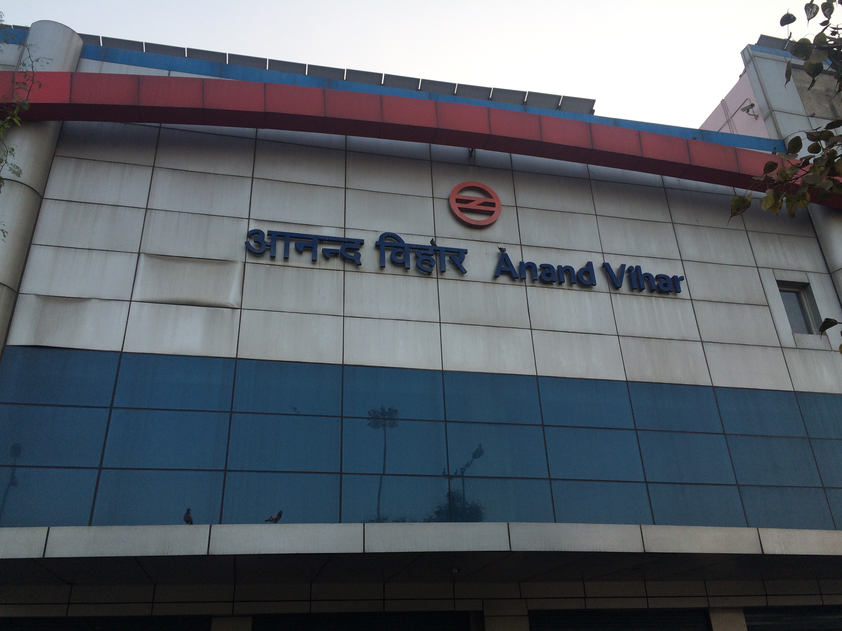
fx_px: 705
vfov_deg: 48.2
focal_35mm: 29
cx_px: 421
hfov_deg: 61.7
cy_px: 316
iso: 32
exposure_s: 1/316
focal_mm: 4.15
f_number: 2.2
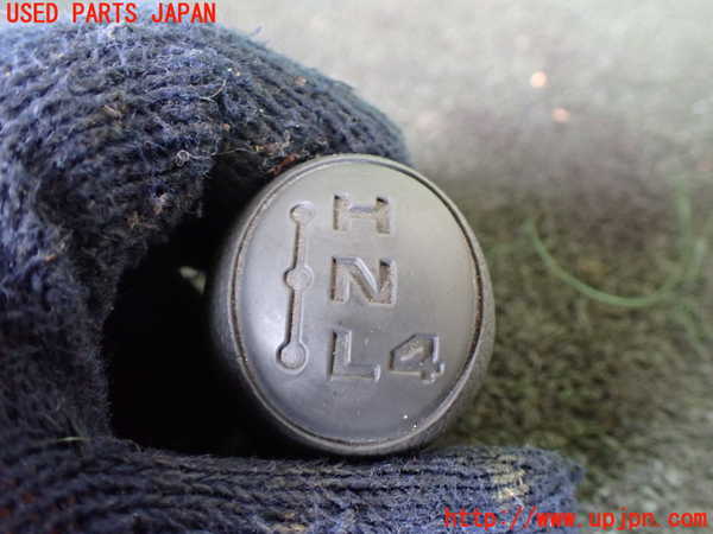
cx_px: 356
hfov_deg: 60.0
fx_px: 618
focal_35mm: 30
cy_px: 267
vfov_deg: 46.8
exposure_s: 1/40
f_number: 2.3
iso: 800
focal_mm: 5.4
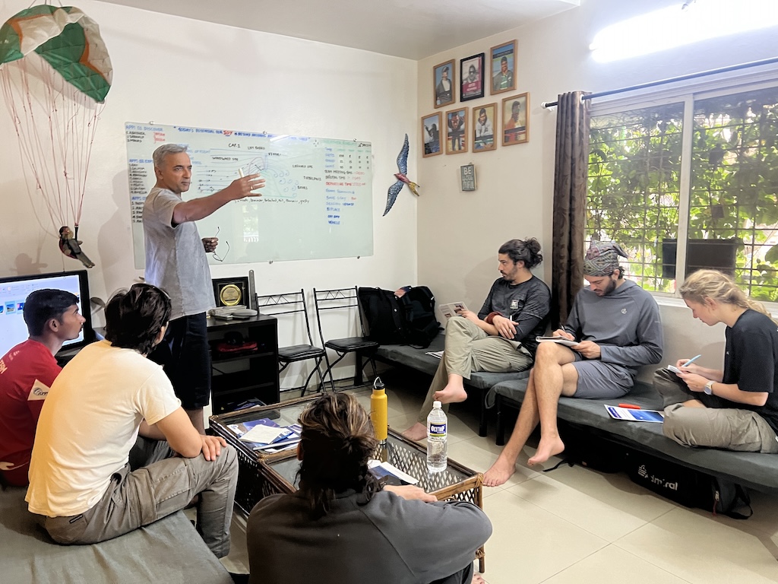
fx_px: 584
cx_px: 389
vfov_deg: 53.1
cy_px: 292
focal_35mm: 26
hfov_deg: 67.3
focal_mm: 5.7
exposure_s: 1/50
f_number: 1.5
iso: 320
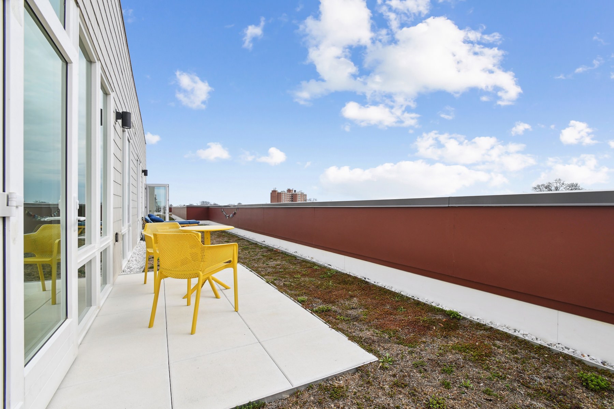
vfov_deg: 77.3
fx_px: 256
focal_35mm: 15
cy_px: 204
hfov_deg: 100.4
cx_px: 307
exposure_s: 1/125
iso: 200
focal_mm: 10
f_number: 10
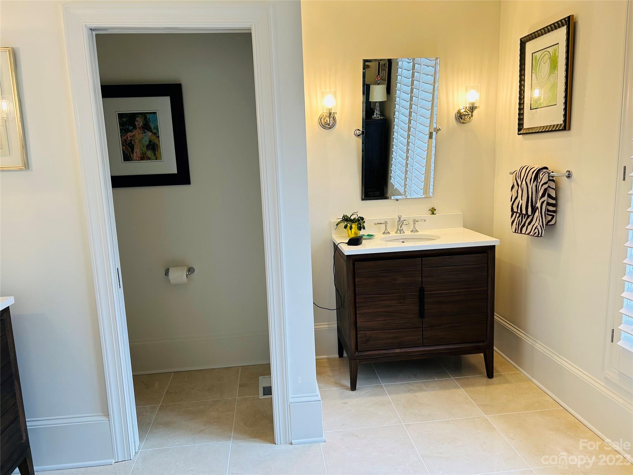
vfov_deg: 53.1
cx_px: 316
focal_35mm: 26
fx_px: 475
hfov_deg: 67.3
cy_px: 238
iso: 40
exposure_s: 1/120
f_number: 1.5
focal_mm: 5.7
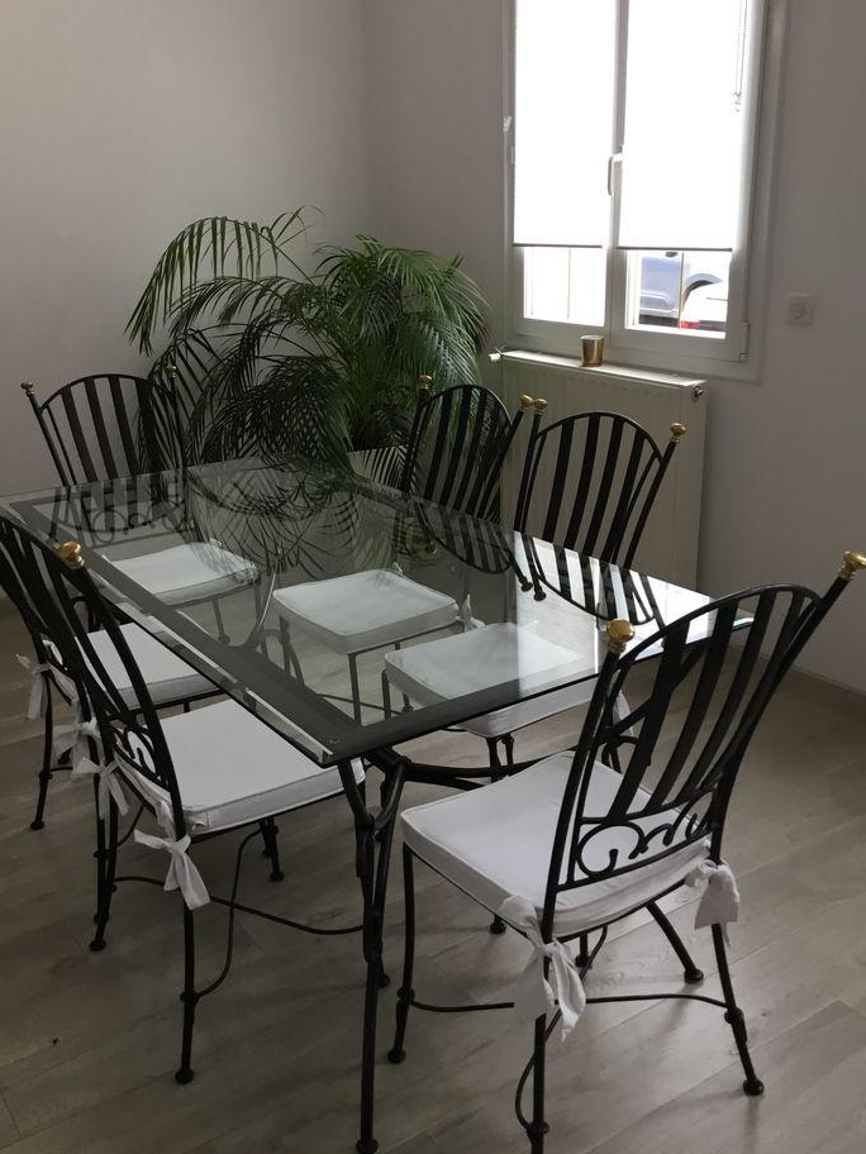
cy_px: 606
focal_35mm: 34
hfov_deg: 41.8
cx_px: 415
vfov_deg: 53.9
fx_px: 1134
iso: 40
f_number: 2.4
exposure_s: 1/33
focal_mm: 3.3
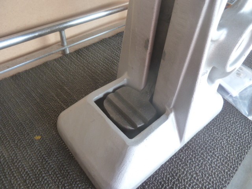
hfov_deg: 69.4
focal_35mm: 25
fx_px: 182
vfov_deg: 54.9
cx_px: 126
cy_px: 94
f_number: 3.3
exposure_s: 1/30
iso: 200
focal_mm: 4.1
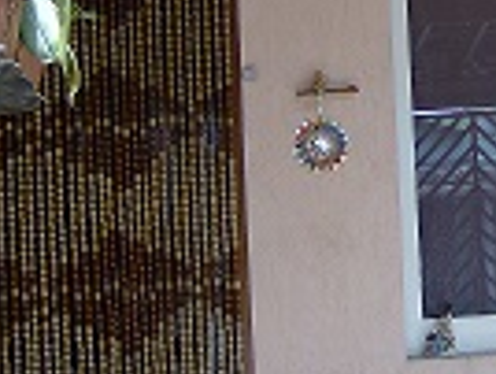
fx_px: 1464
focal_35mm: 102
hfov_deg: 18.8
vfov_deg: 14.5
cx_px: 485
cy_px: 93
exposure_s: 1/128
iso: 100
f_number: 2.8
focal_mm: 6
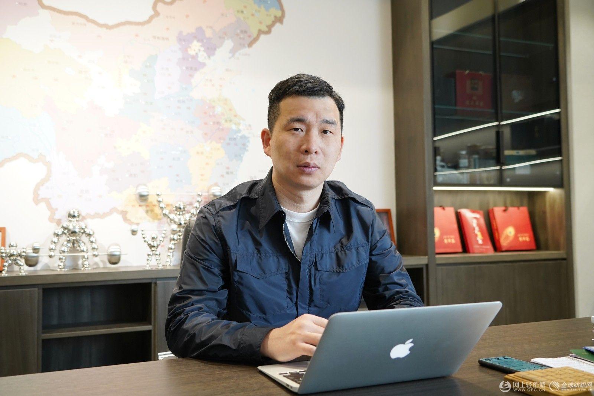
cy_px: 198
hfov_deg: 54.4
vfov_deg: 37.8
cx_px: 297
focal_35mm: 35
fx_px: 577
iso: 1250
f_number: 4.5
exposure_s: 1/60
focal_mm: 35
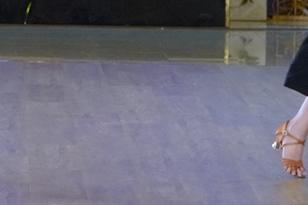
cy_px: -169
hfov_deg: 4.1
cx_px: 107
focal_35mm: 503
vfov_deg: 2.7
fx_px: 4305
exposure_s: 1/160
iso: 640
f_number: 4
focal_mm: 49
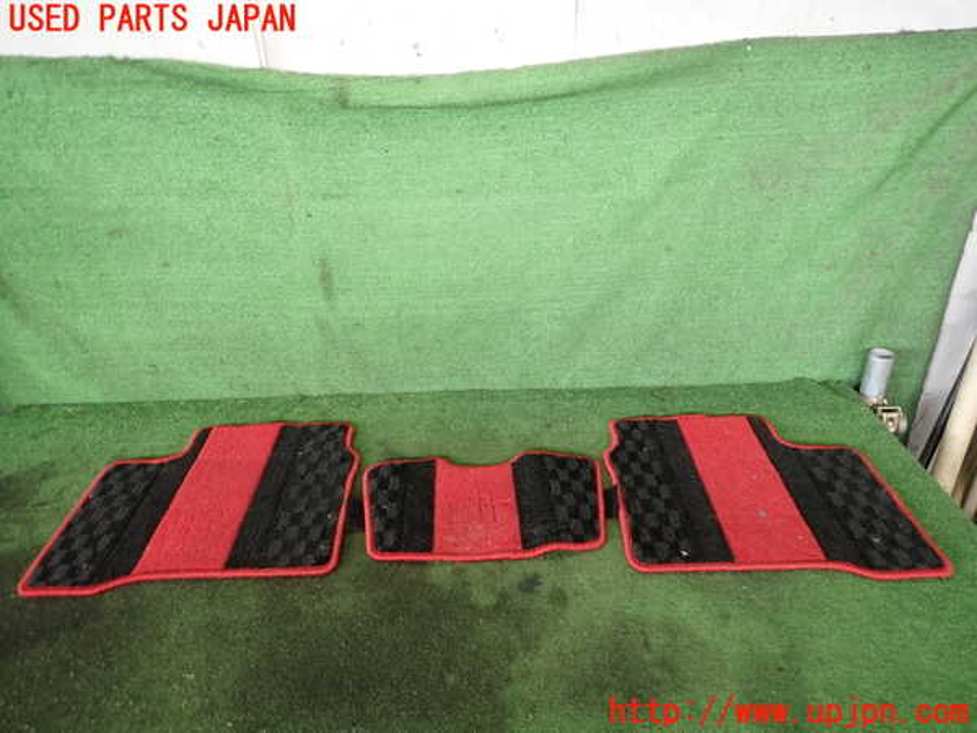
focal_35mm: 25
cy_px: 366
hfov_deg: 69.4
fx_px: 706
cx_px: 488
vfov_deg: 54.9
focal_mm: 4.5
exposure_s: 1/40
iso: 200
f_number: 2
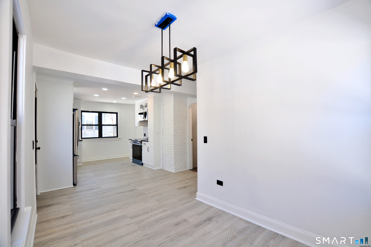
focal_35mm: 15
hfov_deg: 100.5
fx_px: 154
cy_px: 124
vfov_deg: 77.2
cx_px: 186
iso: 200
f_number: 5
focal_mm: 10
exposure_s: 1/80
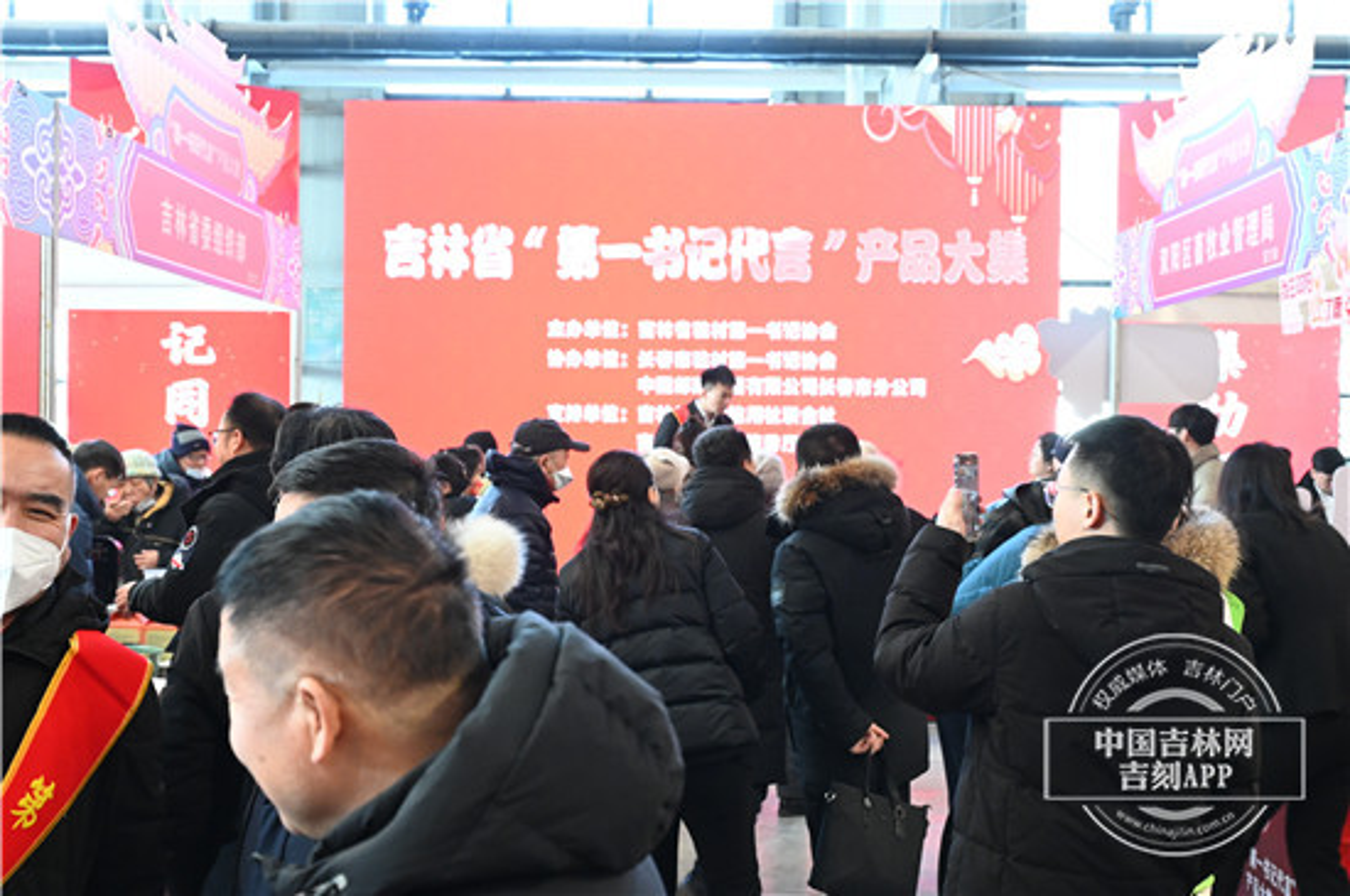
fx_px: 1797
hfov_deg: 41.2
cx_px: 675
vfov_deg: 28.0
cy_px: 448
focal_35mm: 48
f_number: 7.1
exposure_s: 1/80
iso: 6400
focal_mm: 48
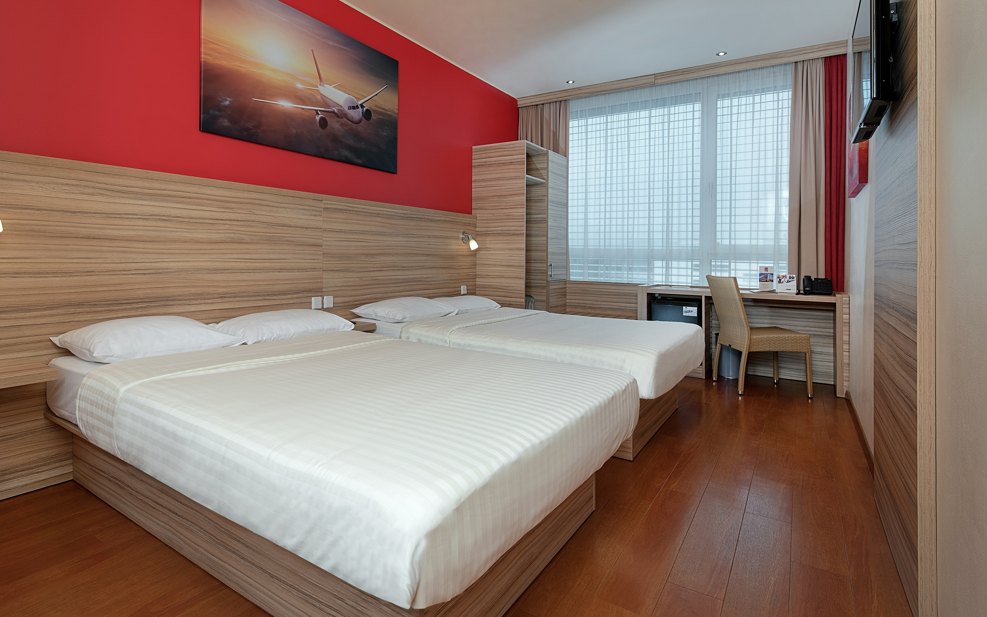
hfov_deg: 90.3
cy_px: 322
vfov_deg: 65.0
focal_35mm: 18
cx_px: 411
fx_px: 484
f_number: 8
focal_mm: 15
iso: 200
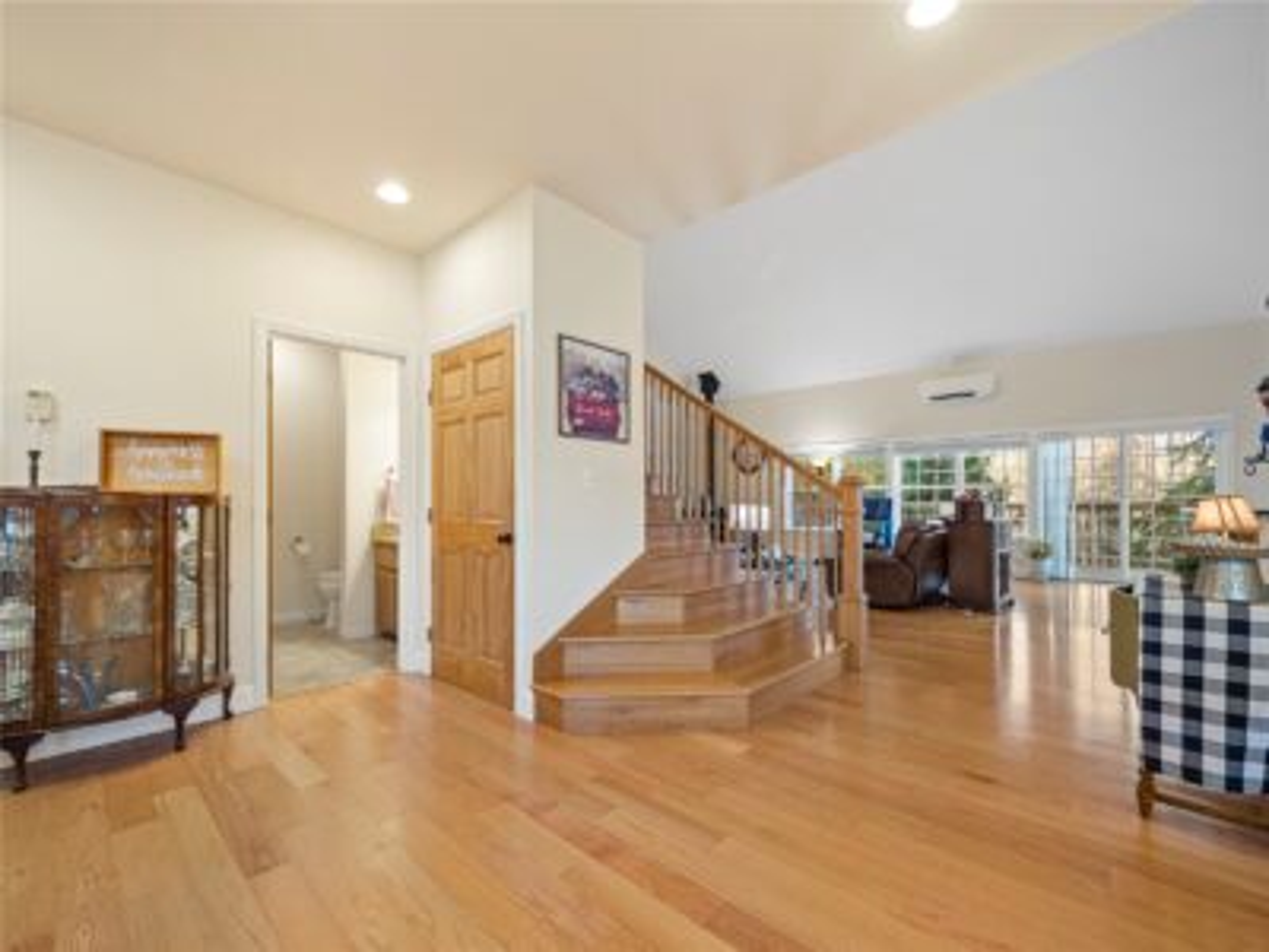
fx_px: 513
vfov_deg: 85.7
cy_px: 476
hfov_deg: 102.1
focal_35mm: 14
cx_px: 634
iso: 100
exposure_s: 1/4
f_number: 4
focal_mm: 7
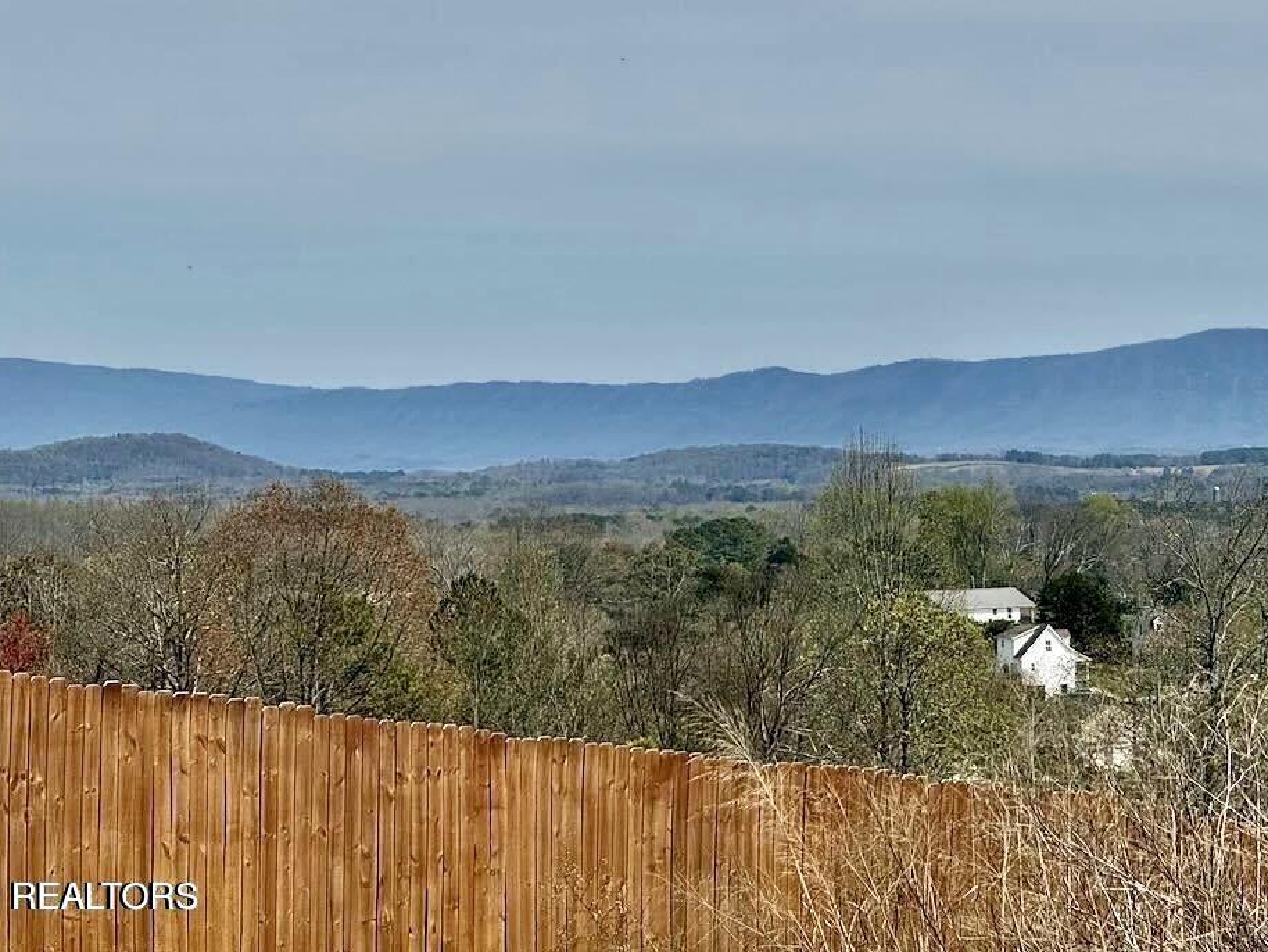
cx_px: 809
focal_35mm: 168
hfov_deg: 11.8
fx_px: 6156
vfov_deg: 8.8
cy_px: 289
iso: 50
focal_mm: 15.66
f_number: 2.8
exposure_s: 1/3344
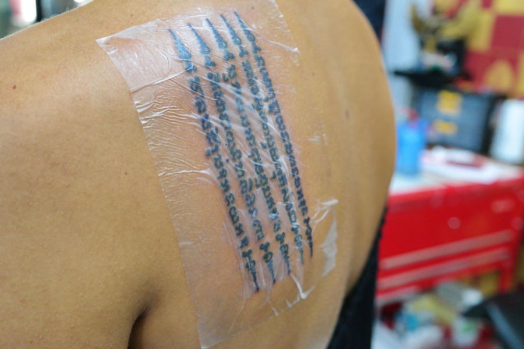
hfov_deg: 48.5
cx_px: 262
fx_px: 582
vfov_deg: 33.4
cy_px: 174
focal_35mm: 40
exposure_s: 1/50
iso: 1600
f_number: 4
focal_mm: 26
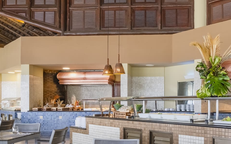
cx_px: 156
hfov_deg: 43.7
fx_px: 283
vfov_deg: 28.4
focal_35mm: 45
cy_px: 98
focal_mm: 13.8
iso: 400
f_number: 10
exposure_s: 1/160
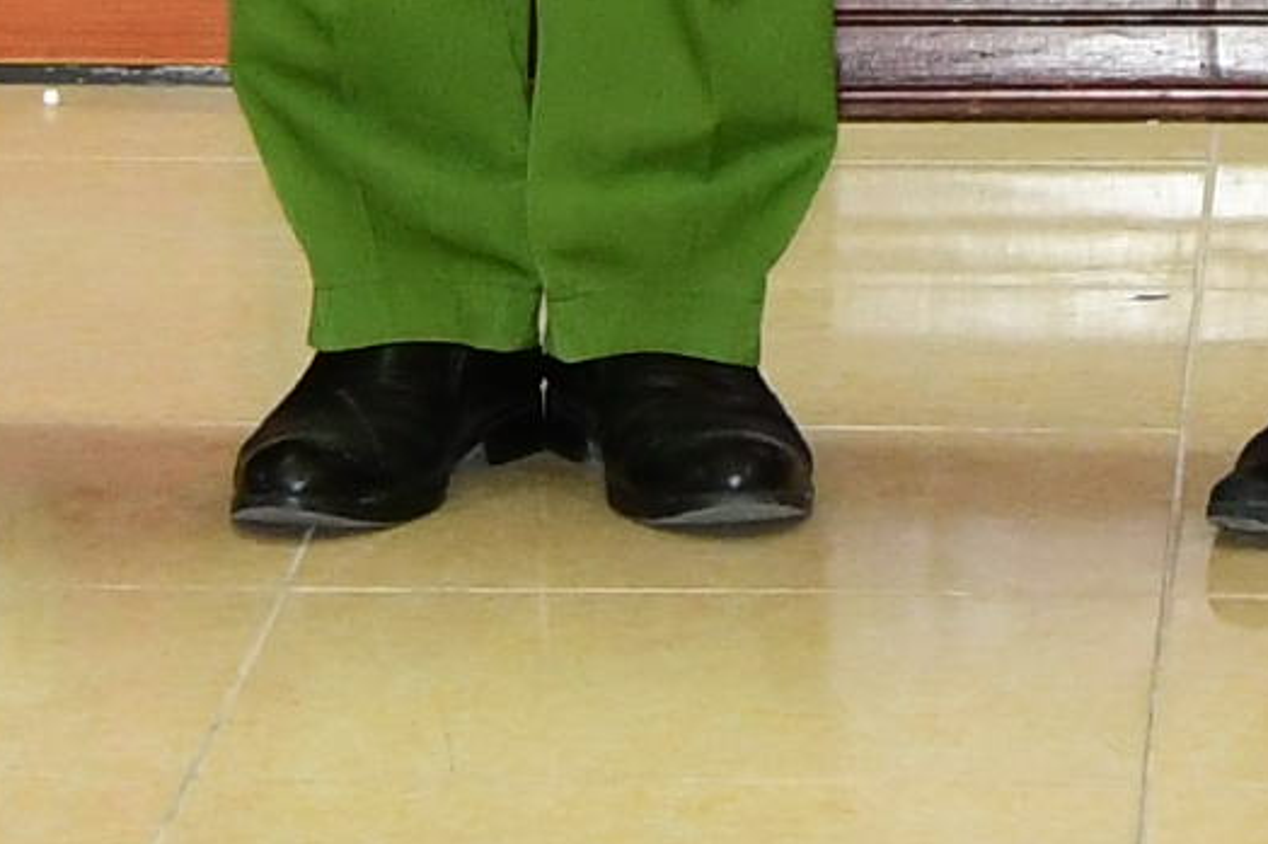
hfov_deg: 6.1
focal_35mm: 335
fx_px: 11795
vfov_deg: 3.9
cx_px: 1534
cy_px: -2092
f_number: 2.8
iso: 1000
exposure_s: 1/200
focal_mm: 28
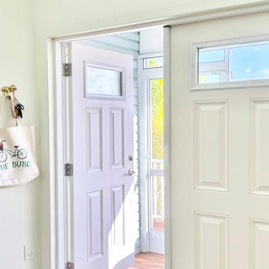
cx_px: 103
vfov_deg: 35.4
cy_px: 139
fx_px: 422
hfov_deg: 35.2
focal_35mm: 48
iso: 80
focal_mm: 6.76
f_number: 1.78
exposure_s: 1/170
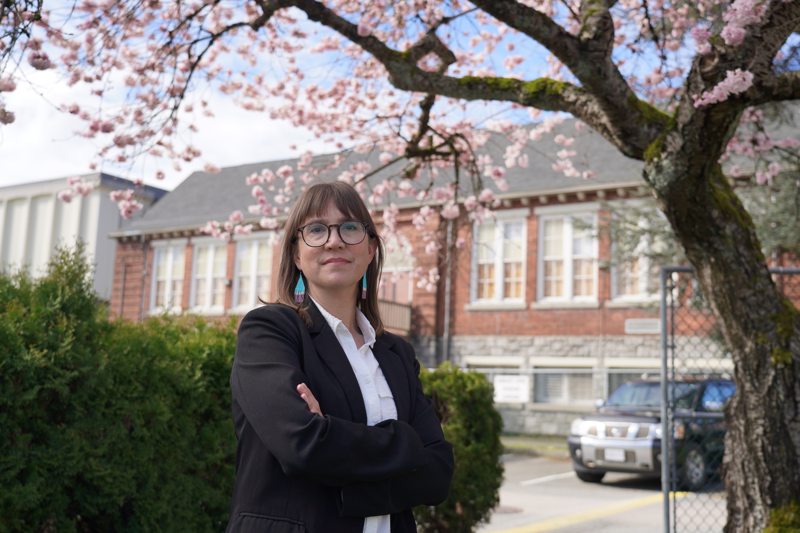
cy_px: 266
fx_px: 867
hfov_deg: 49.6
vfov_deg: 34.2
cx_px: 400
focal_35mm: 39
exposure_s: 1/400
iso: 100
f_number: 4.5
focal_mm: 39
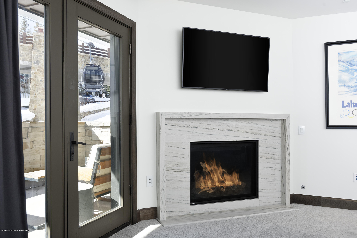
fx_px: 298
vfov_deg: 43.6
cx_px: 178
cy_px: 119
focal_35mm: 30
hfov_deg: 61.9
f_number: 7.1
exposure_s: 1/500
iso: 400
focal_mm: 30
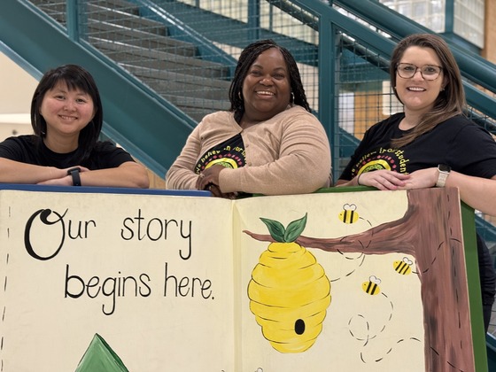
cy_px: 186
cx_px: 248
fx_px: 688
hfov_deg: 39.7
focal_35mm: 48
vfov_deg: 30.3
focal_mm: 6.76
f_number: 1.78
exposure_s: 1/40
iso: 200
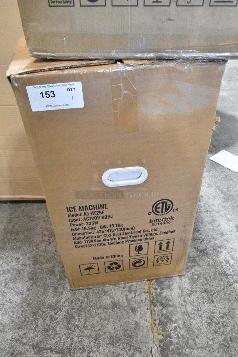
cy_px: 178
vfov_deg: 67.3
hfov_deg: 48.0
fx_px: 267
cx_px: 119
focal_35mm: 27
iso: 6400
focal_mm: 18
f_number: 7.1
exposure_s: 1/200
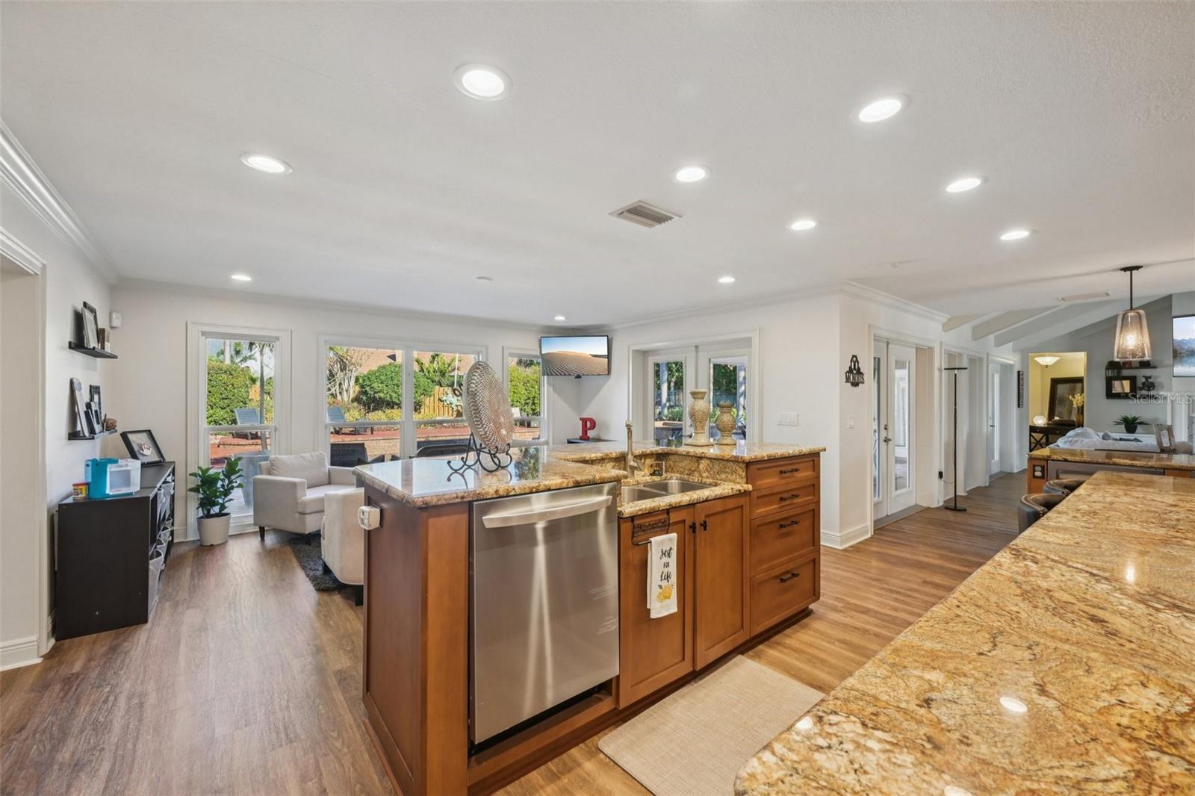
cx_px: 598
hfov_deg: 104.3
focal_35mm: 14
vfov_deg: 81.2
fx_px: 465
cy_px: 398
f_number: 8
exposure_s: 1/50
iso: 400
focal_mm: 14
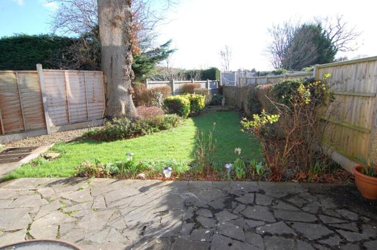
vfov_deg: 59.4
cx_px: 188
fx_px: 220
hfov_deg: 81.3
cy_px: 125
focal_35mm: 21
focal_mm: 14
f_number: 9
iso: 800
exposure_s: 1/320
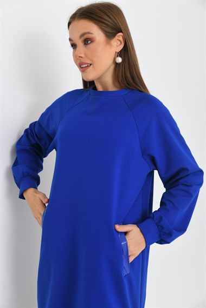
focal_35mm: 48
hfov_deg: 28.1
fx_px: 412
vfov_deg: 41.1
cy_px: 154
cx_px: 103
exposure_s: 1/125
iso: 100
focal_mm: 48
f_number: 5.6
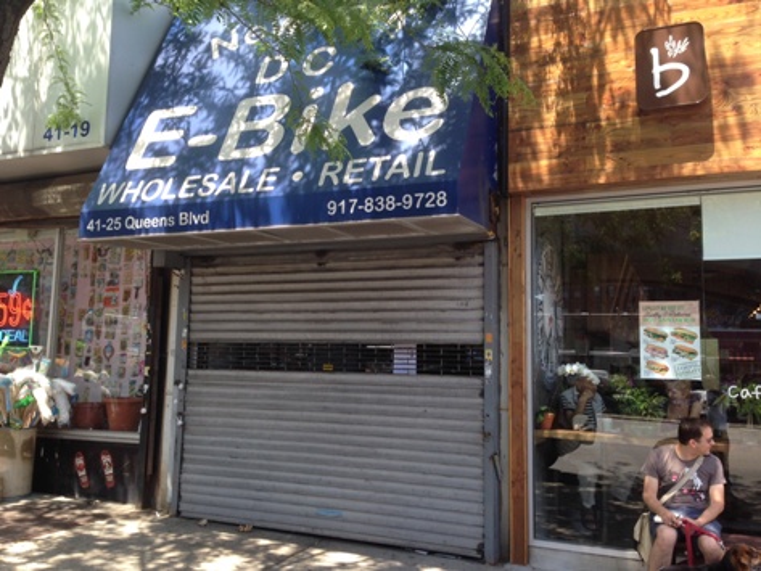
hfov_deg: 55.3
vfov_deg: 43.0
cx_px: 380
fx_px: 726
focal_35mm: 33
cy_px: 286
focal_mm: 4.12
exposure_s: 1/243
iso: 50
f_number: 2.4
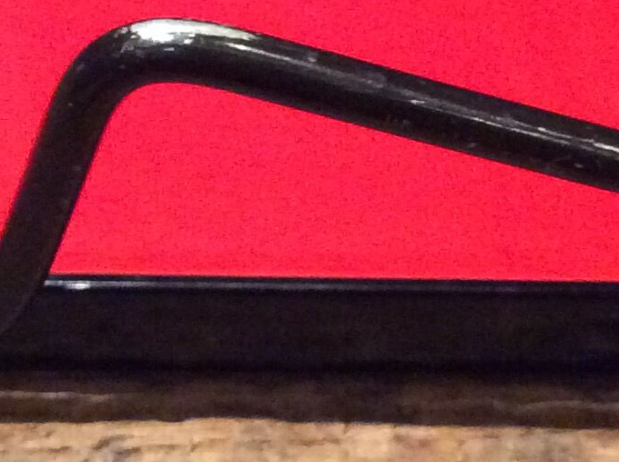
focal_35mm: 122
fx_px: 2179
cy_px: 201
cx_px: 389
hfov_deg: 16.2
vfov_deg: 12.1
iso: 500
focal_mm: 3.3
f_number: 2.4
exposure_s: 1/17
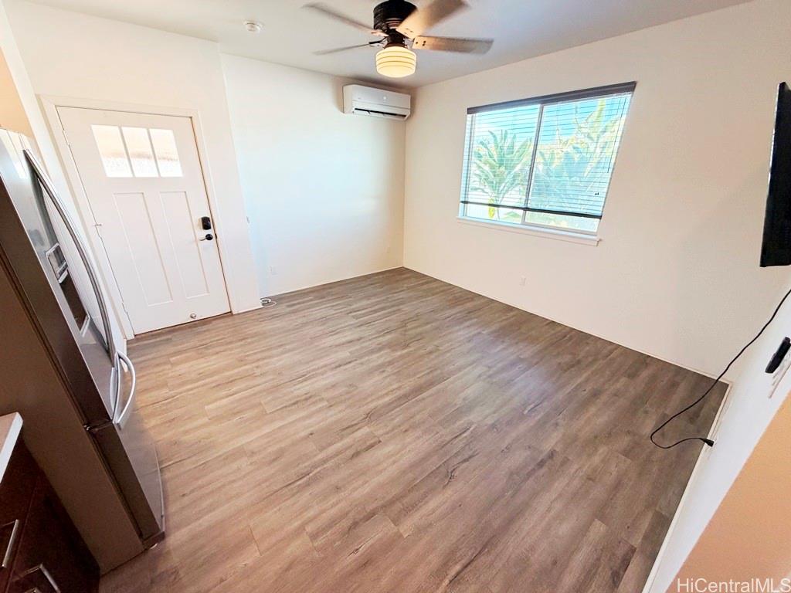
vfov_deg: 85.7
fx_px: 320
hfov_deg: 102.1
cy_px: 296
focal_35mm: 14
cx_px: 396
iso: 320
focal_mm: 2.22
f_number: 2.2
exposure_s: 1/120
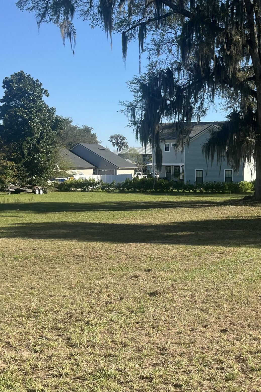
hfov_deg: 24.9
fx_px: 565
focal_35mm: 52
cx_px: 256
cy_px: 248
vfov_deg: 37.9
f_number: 1.6
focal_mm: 5.1
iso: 50
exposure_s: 1/1748
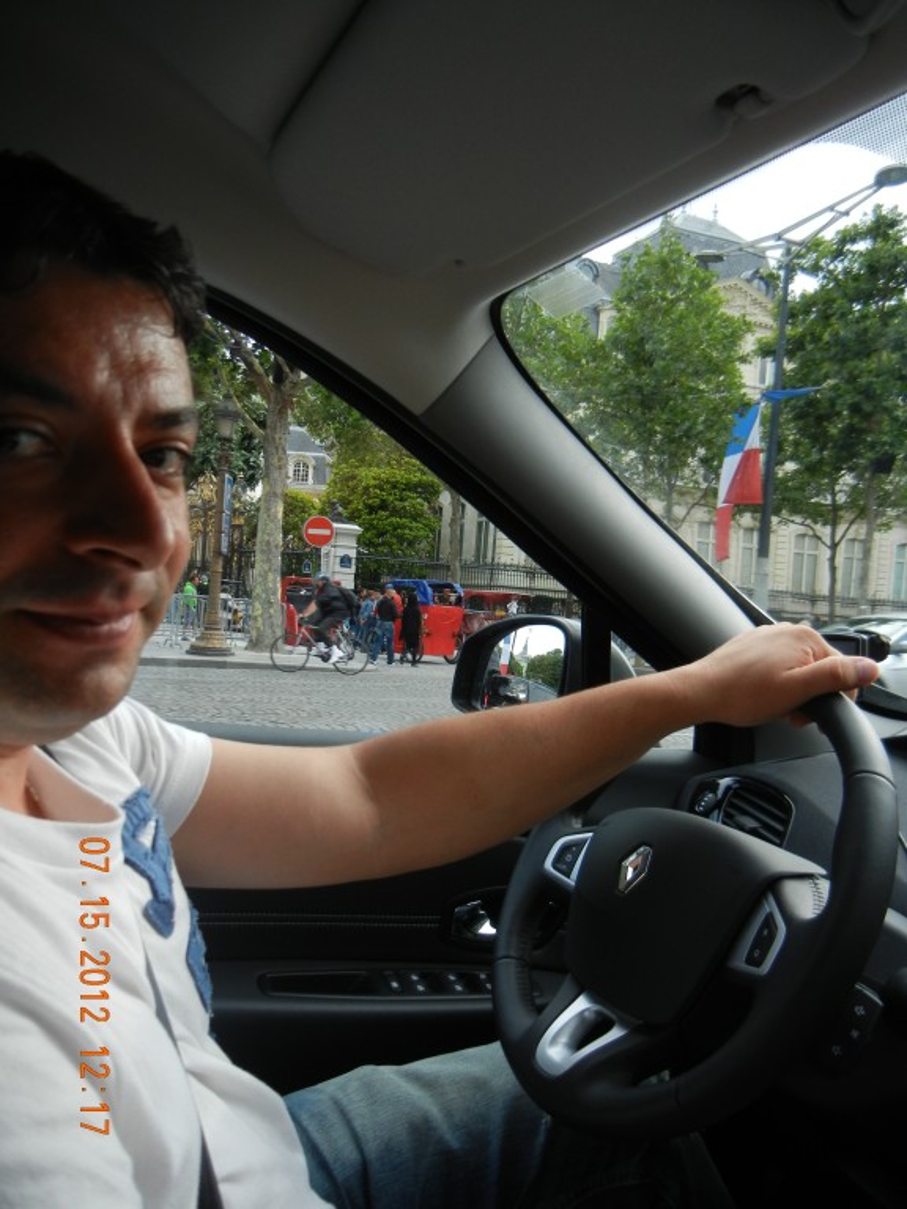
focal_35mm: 30
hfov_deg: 46.8
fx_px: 1048
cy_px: 604
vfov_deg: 60.0
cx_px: 454
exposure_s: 1/190
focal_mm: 5.4
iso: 160
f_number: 3.5
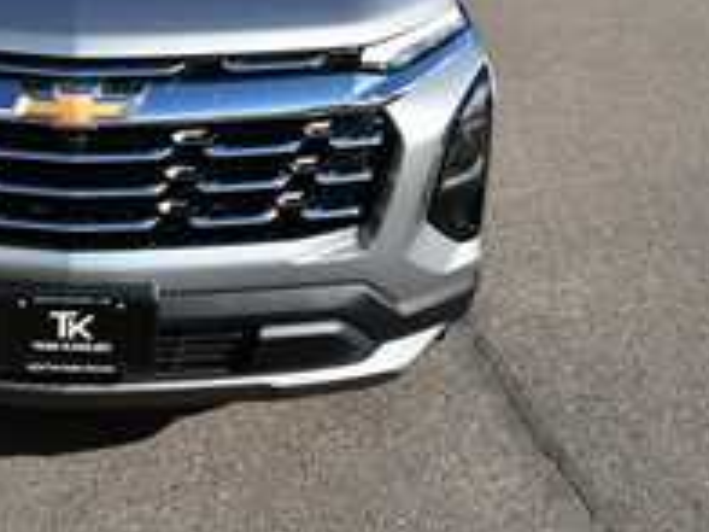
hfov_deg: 31.2
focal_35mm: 59
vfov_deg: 24.2
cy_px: 67
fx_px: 1208
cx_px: 69
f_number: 8
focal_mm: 20
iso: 110
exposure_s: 1/250
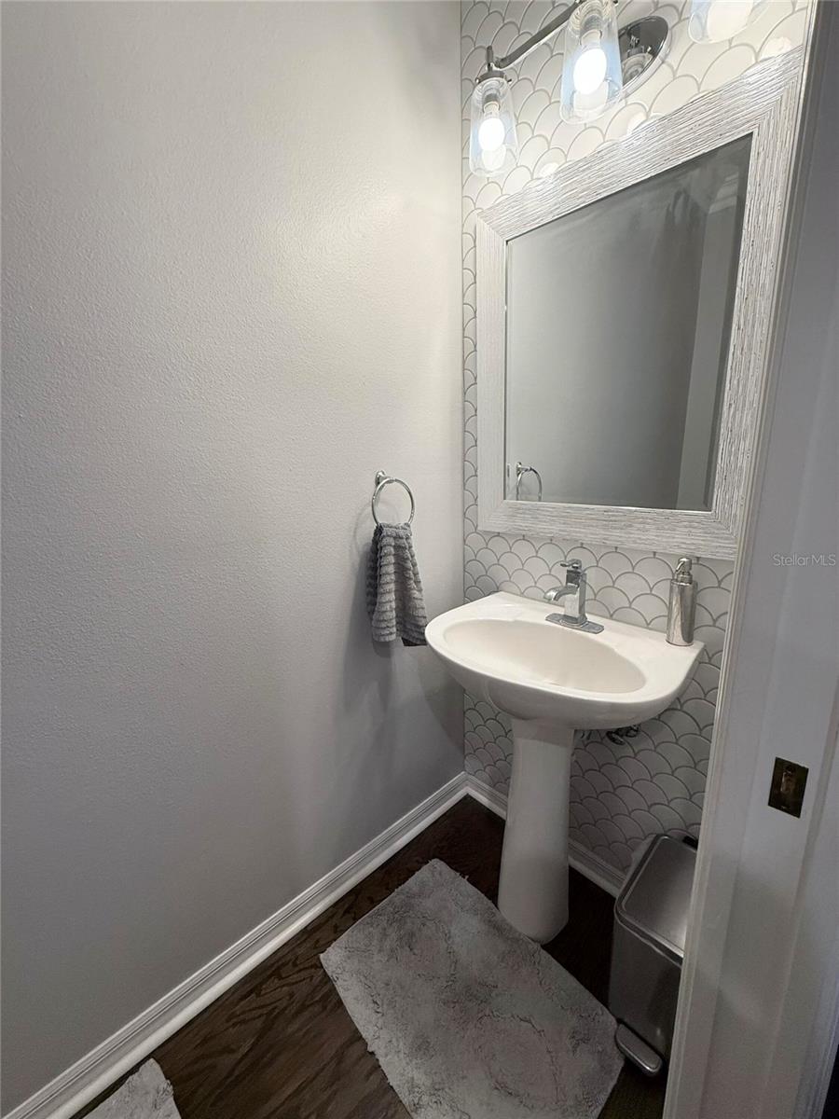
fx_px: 452
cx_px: 420
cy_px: 560
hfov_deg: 85.7
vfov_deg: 102.1
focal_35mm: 14
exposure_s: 1/120
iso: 250
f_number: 2.2
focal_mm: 2.22
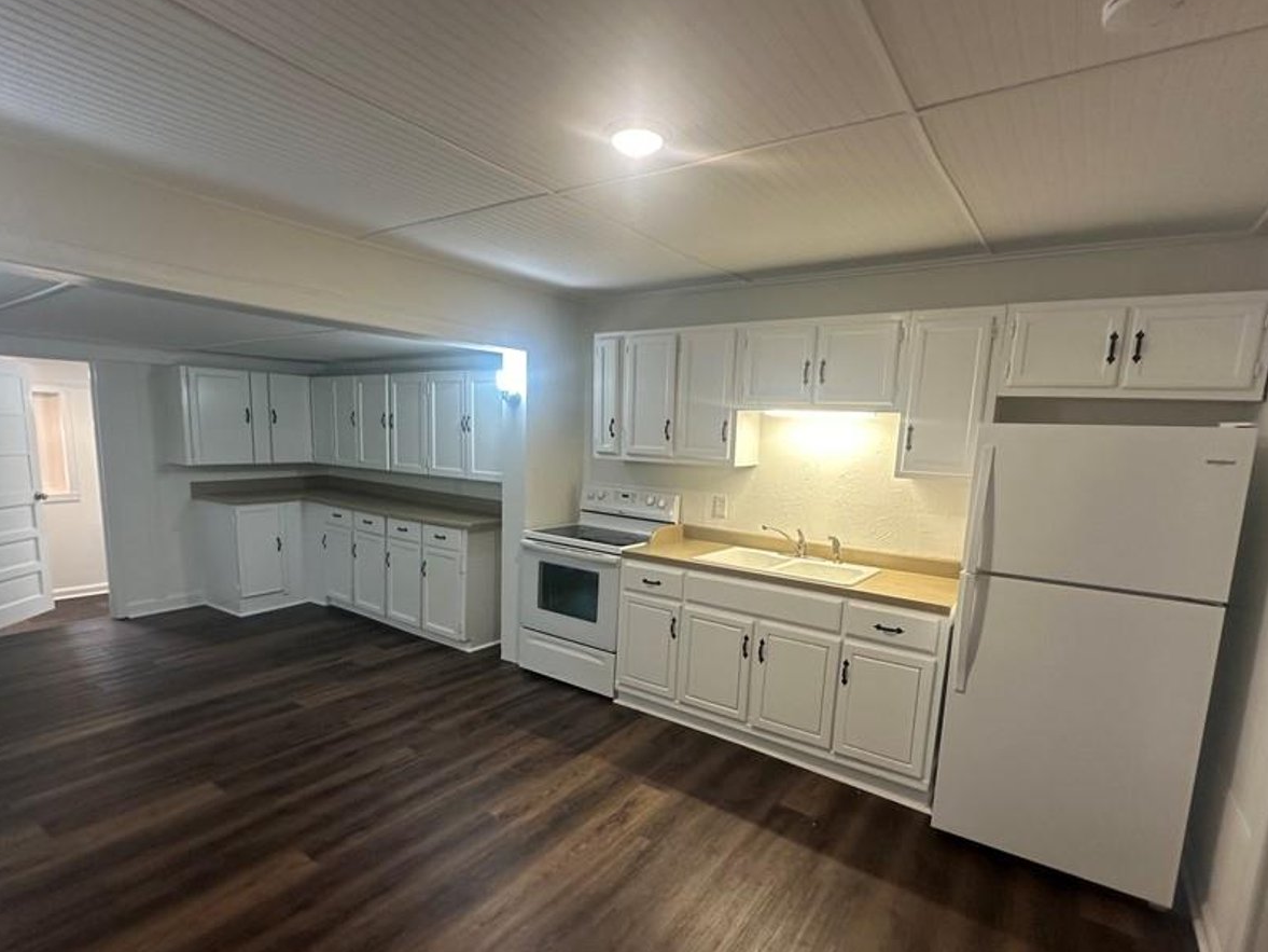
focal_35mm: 18
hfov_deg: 87.7
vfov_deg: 71.4
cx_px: 621
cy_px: 531
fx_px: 659
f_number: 2.2
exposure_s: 1/60
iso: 160
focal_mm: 2.22
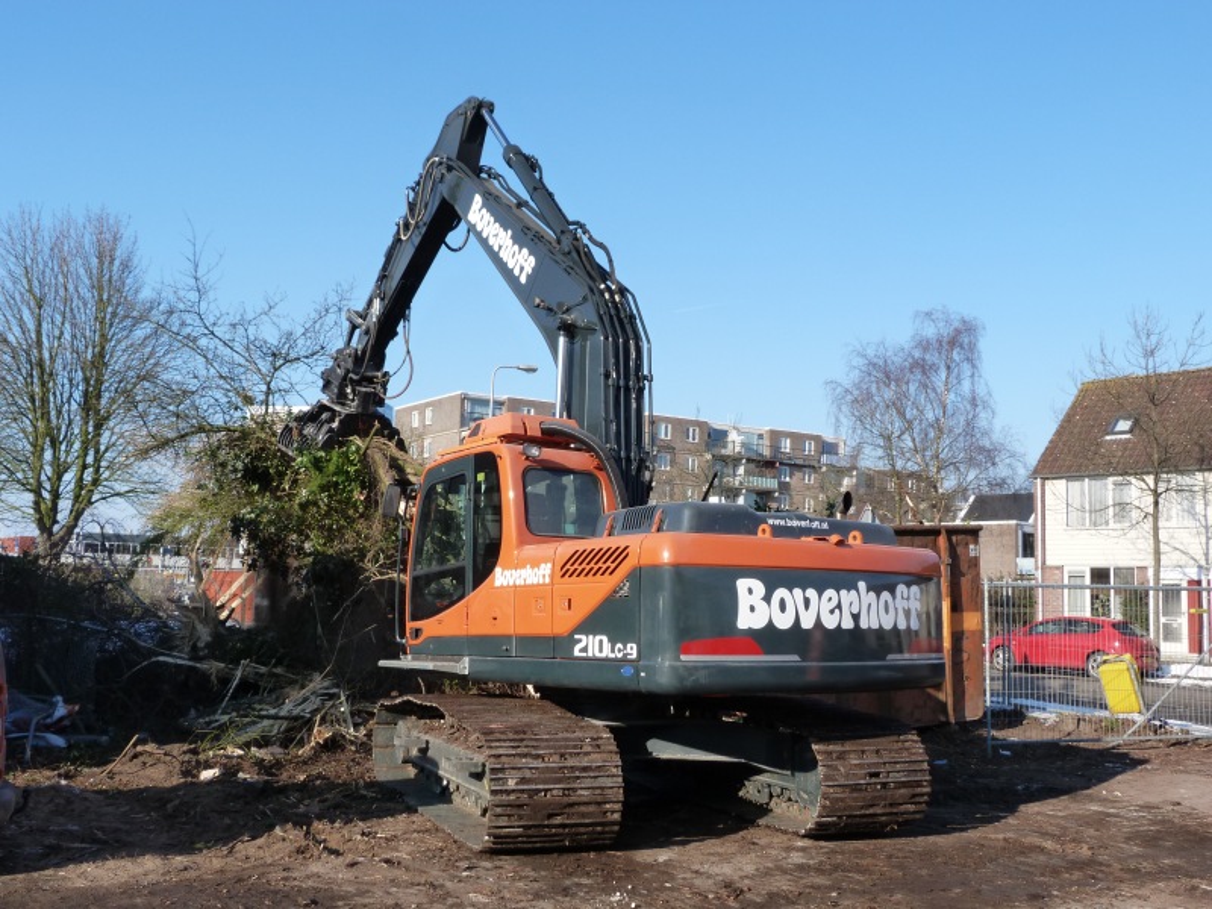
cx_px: 606
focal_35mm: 34
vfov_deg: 41.8
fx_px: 1190
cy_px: 454
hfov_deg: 54.0
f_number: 5.6
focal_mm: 6.2
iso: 125
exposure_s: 1/250
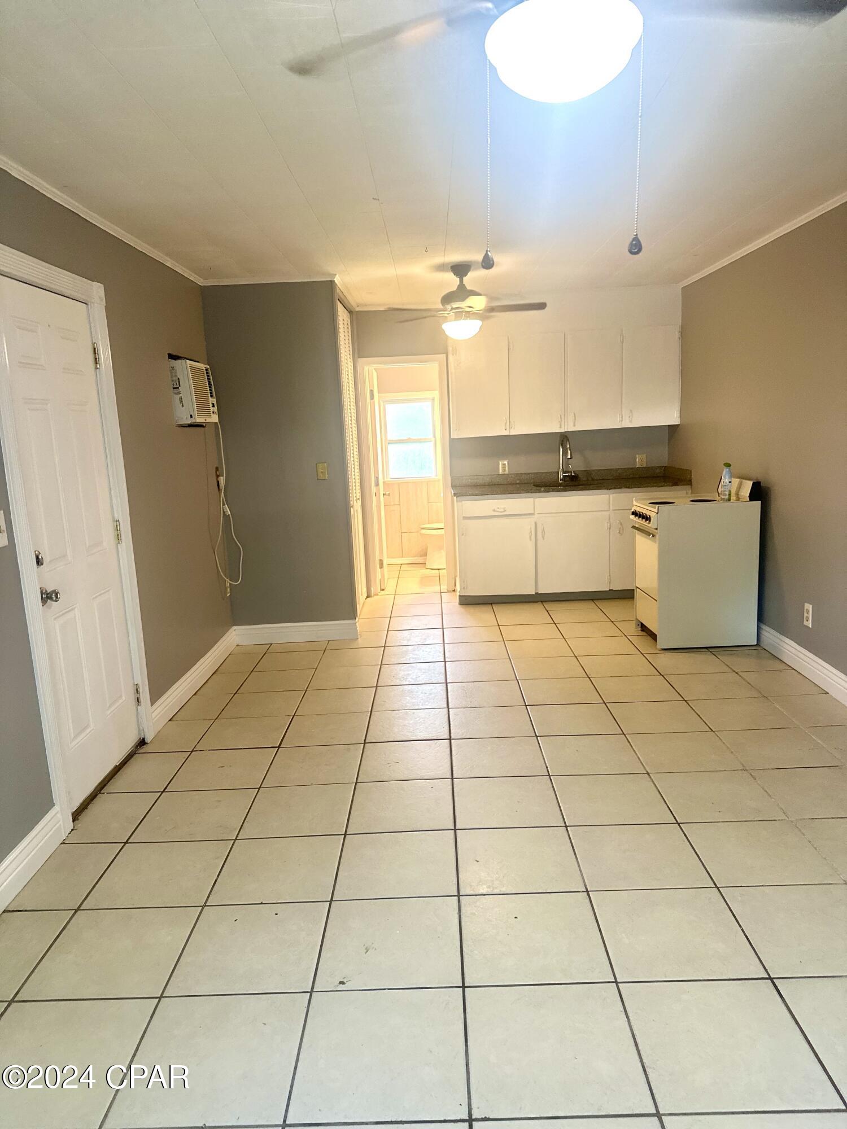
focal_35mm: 24
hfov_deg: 56.8
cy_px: 564
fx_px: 783
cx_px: 424
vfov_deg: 71.6
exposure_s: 1/60
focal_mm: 6.86
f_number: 1.78
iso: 250
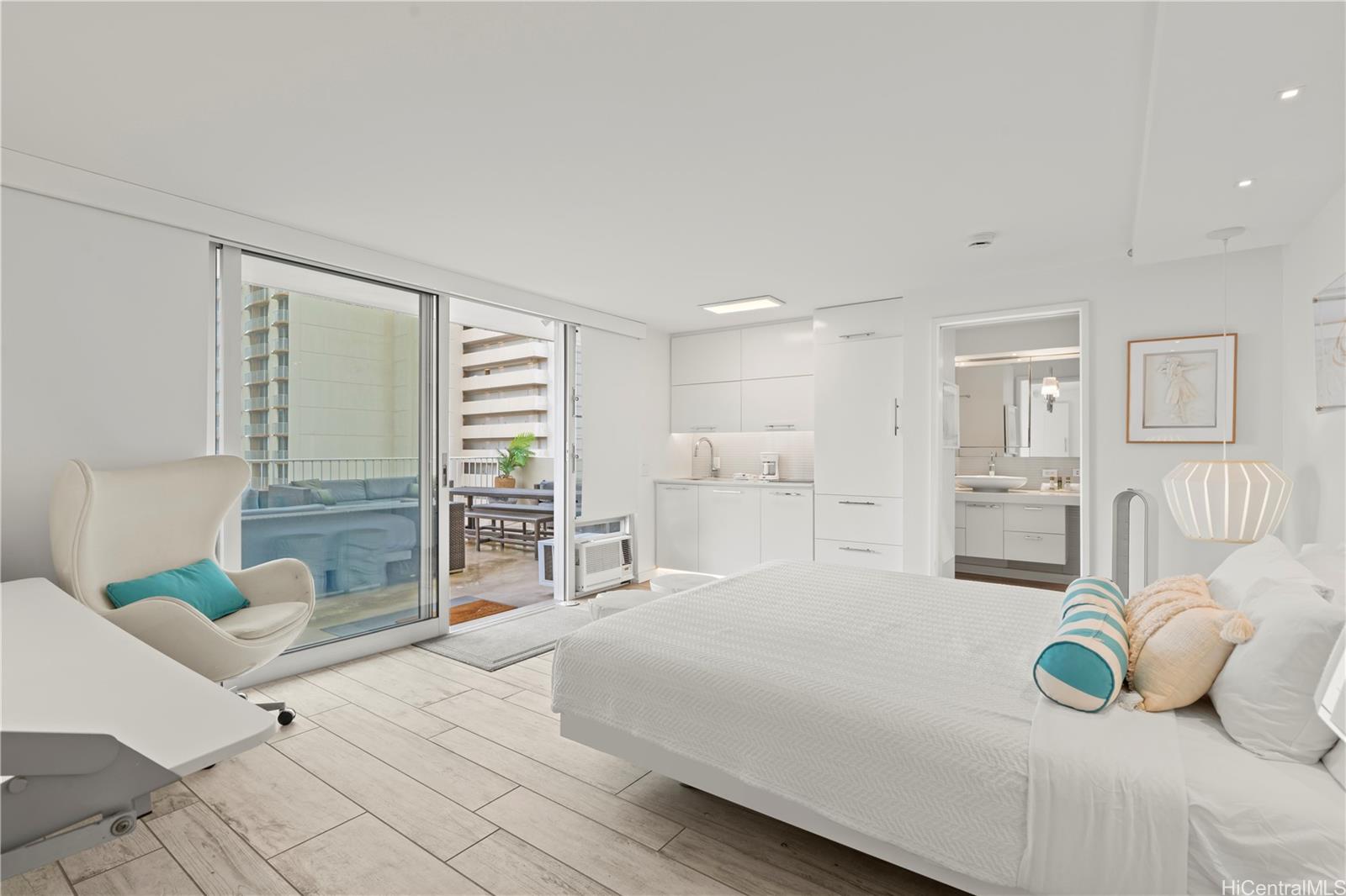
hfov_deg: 96.7
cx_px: 673
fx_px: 598
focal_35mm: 16
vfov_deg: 73.7
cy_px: 448
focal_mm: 16
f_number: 10
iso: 250
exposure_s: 1/6
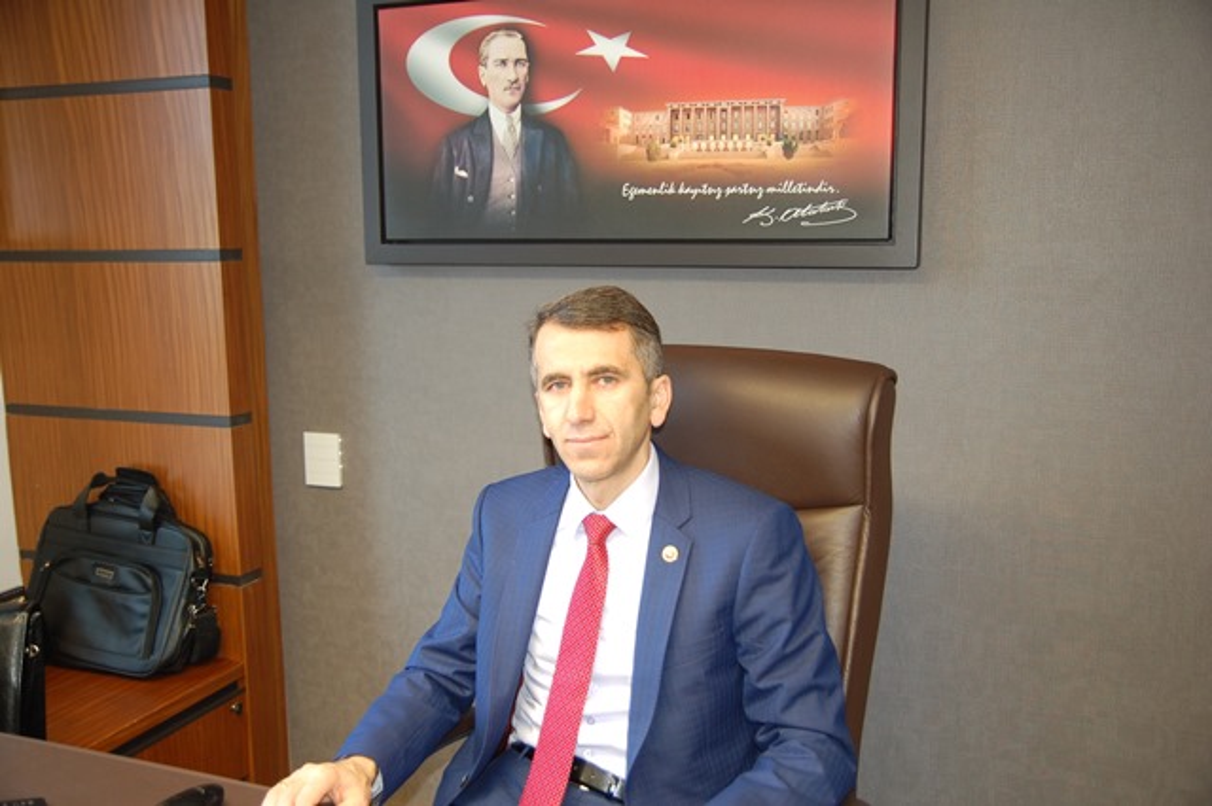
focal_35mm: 33
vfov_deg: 39.9
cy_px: 403
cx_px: 606
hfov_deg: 57.2
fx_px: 1110
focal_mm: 22
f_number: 2.8
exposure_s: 1/60
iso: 400
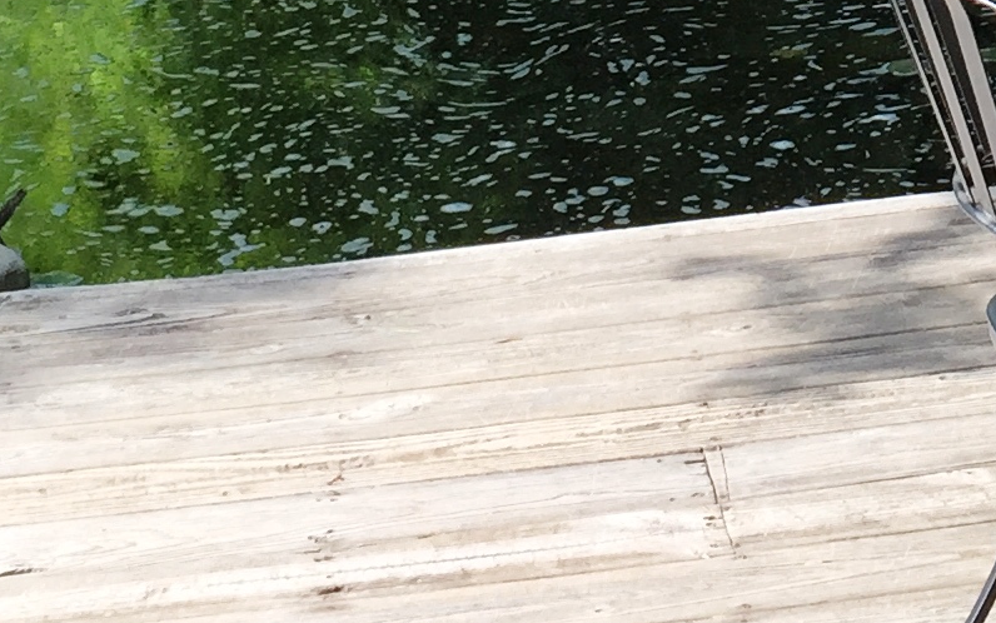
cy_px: -649
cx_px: 1286
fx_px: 3421
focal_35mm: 126
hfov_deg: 15.8
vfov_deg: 9.7
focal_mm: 4.15
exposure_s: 1/434
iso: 32
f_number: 2.2
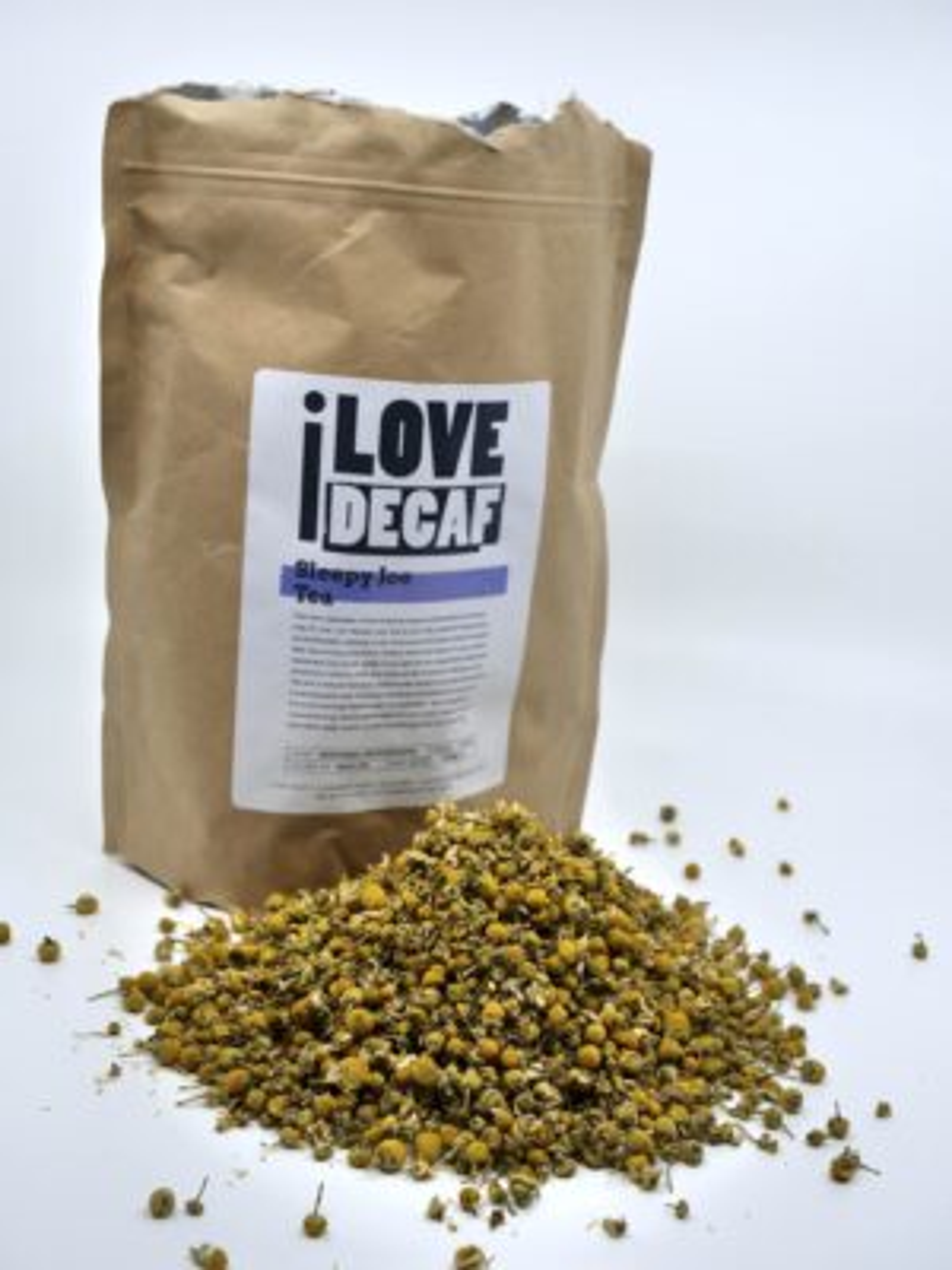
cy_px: 635
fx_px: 1613
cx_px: 476
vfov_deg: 42.9
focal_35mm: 44
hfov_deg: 32.9
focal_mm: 22
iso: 200
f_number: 5.6
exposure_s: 1/320
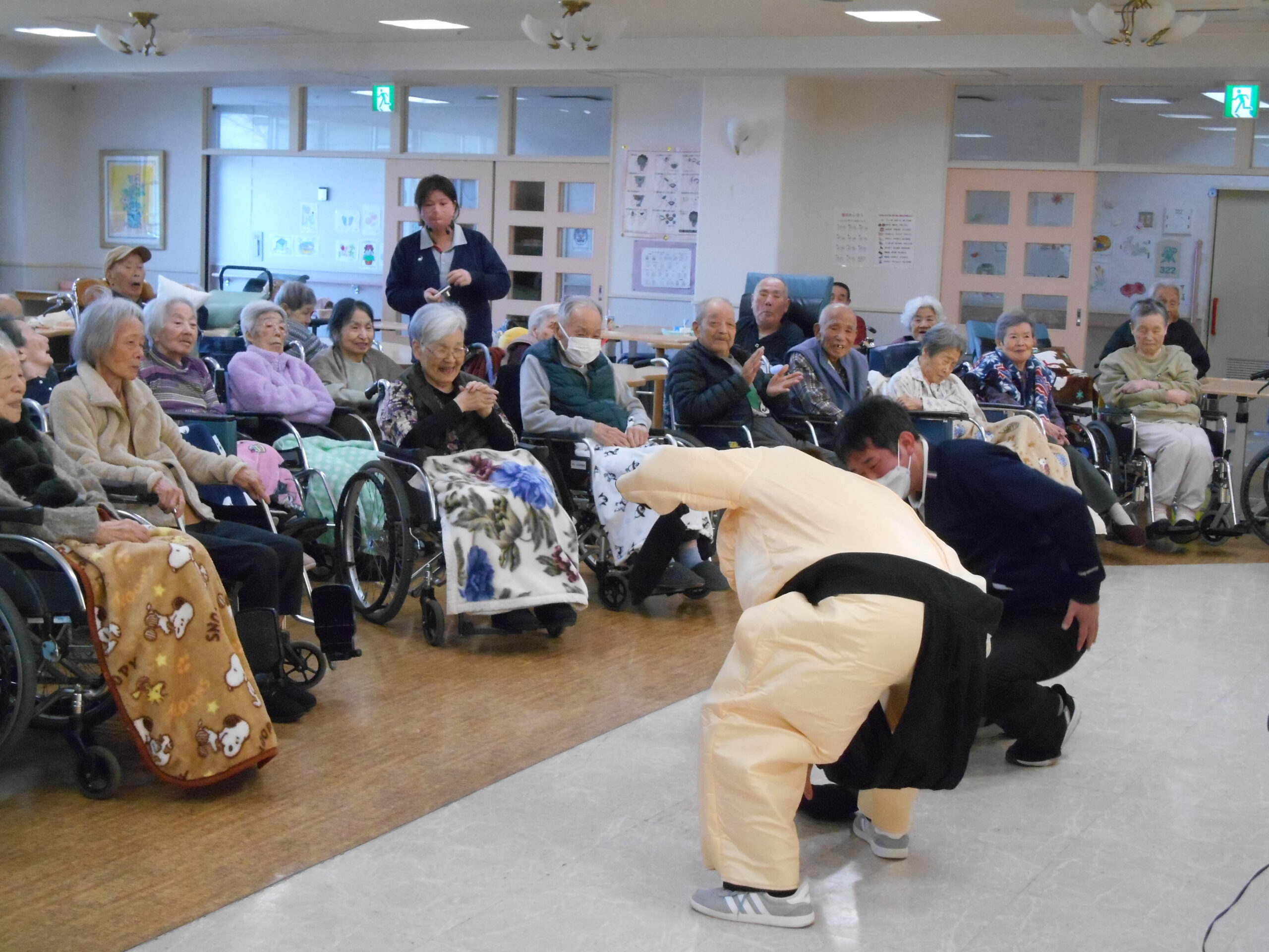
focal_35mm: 53
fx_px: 1943
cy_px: 476
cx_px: 634
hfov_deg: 36.2
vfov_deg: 27.5
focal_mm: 9.5
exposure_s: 1/160
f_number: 4.2
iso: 800
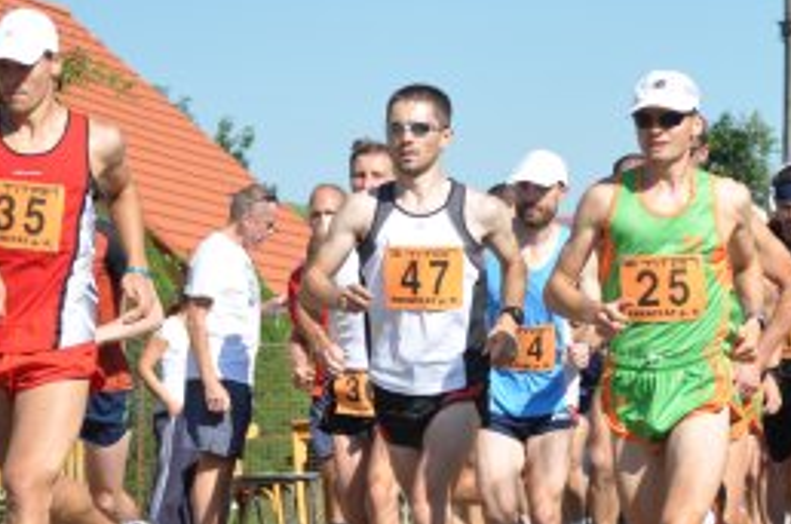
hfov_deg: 11.6
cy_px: 311
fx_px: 3861
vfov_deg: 7.8
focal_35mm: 176
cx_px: 717
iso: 400
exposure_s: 1/1600
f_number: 6.3
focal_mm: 55
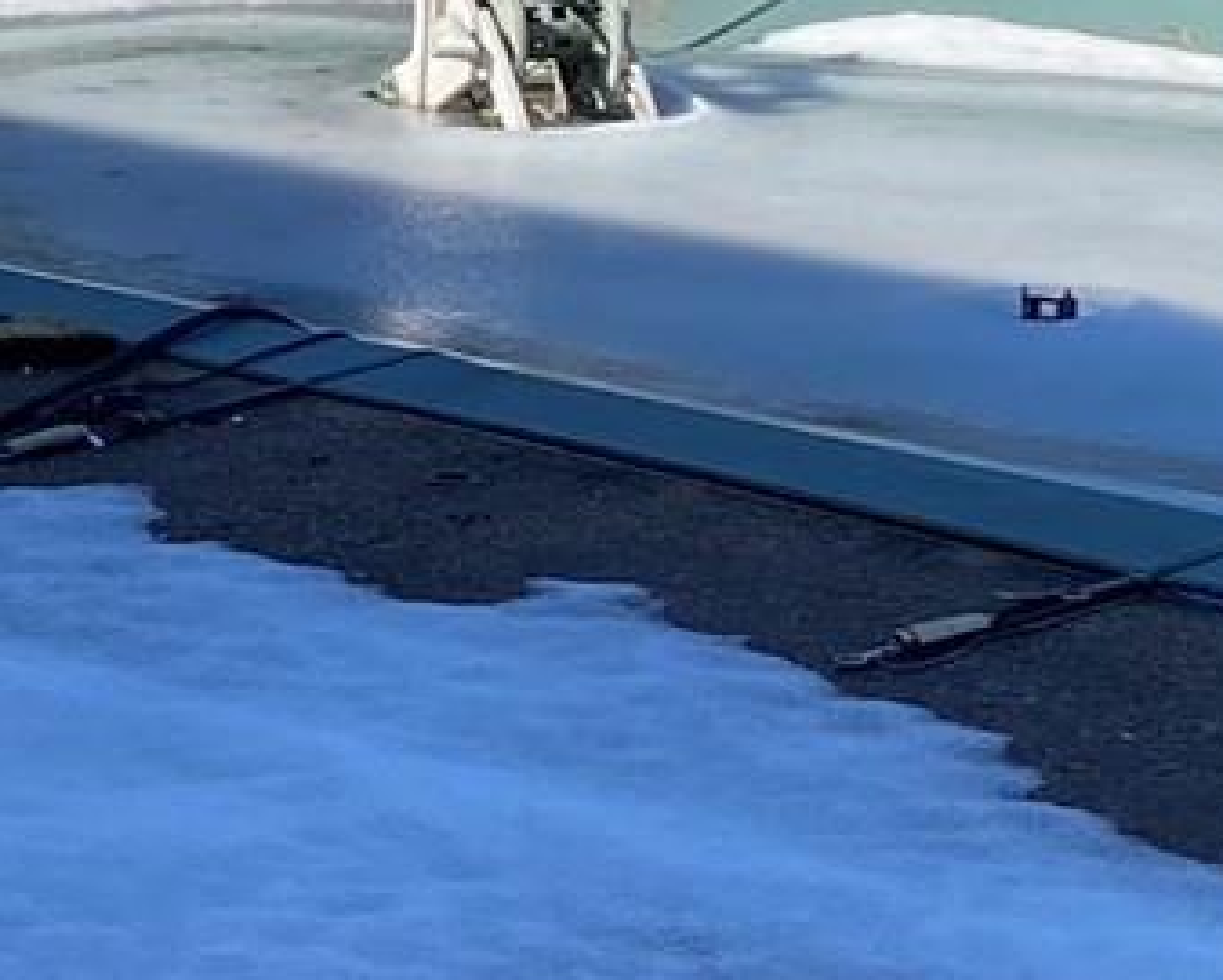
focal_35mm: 154
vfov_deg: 10.0
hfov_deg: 12.1
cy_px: -7
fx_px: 5577
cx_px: -410
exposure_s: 1/1838
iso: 32
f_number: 1.8
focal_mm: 4.25
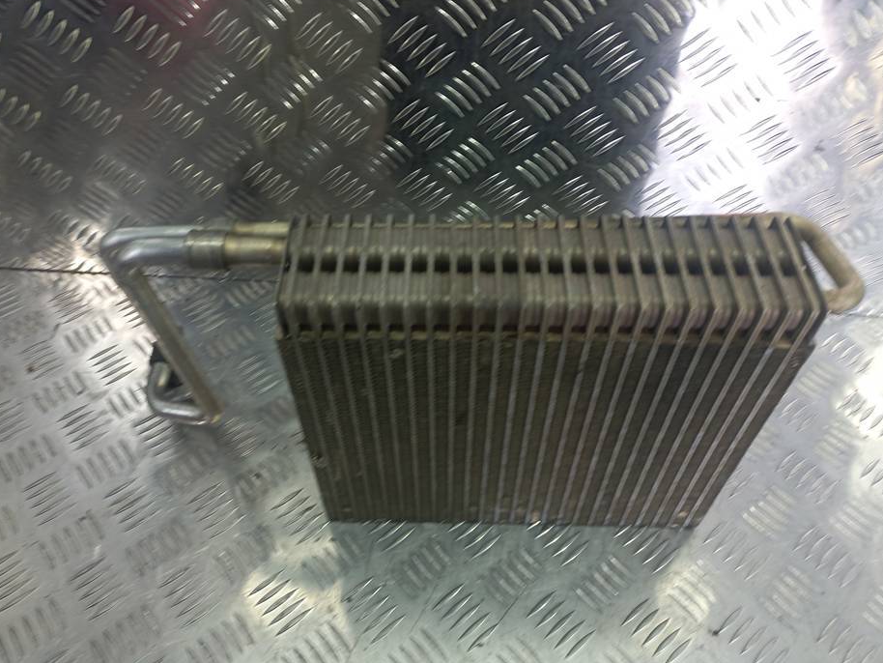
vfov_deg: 49.8
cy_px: 325
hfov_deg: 63.4
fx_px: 714
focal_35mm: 28
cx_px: 442
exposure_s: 1/50
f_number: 1.8
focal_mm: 4.6
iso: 40
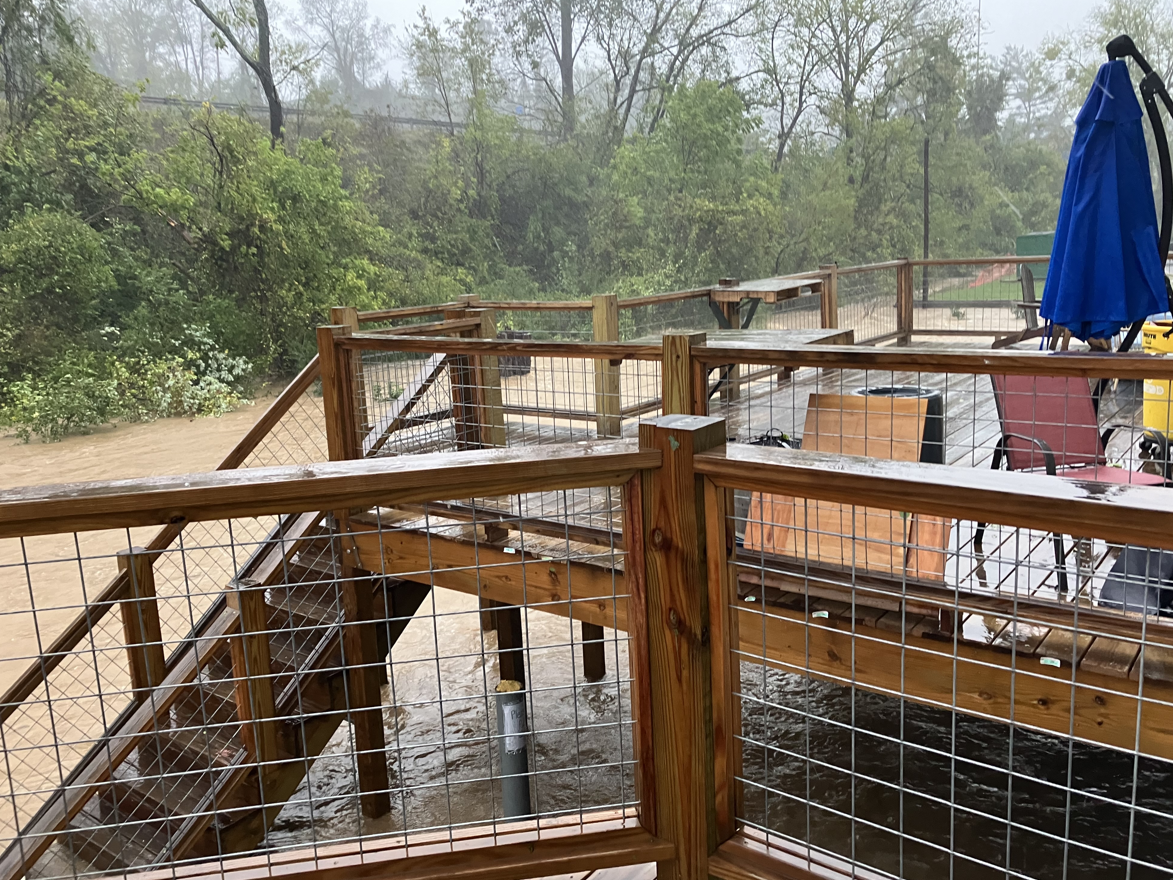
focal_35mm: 29
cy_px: 442
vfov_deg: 48.2
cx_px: 576
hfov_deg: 61.7
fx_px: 983
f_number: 1.8
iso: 160
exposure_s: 1/60
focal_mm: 3.99
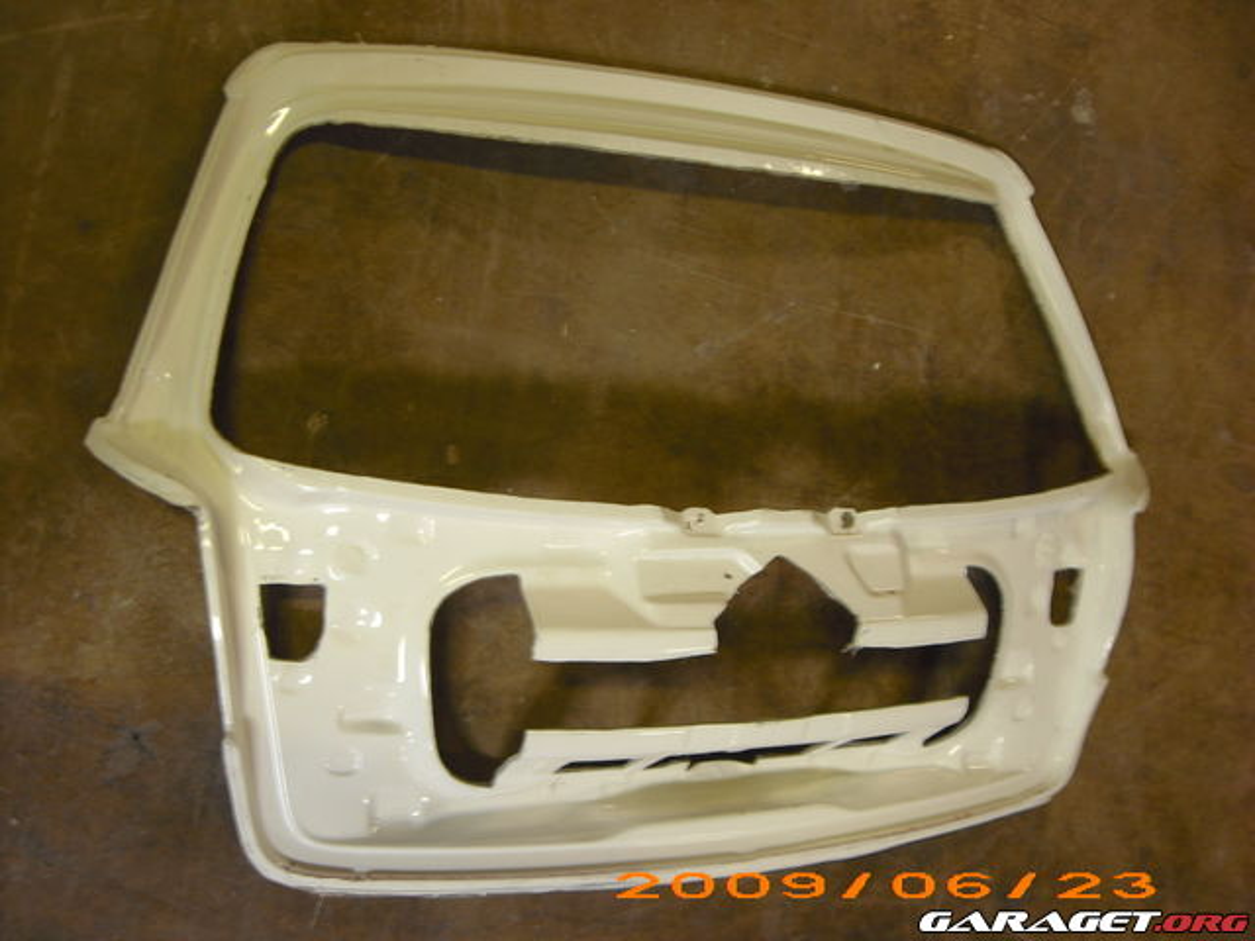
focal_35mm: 37
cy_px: 470
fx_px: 1341
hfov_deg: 50.1
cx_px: 628
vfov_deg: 38.7
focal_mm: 6.2
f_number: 2.7
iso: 100
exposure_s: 1/8
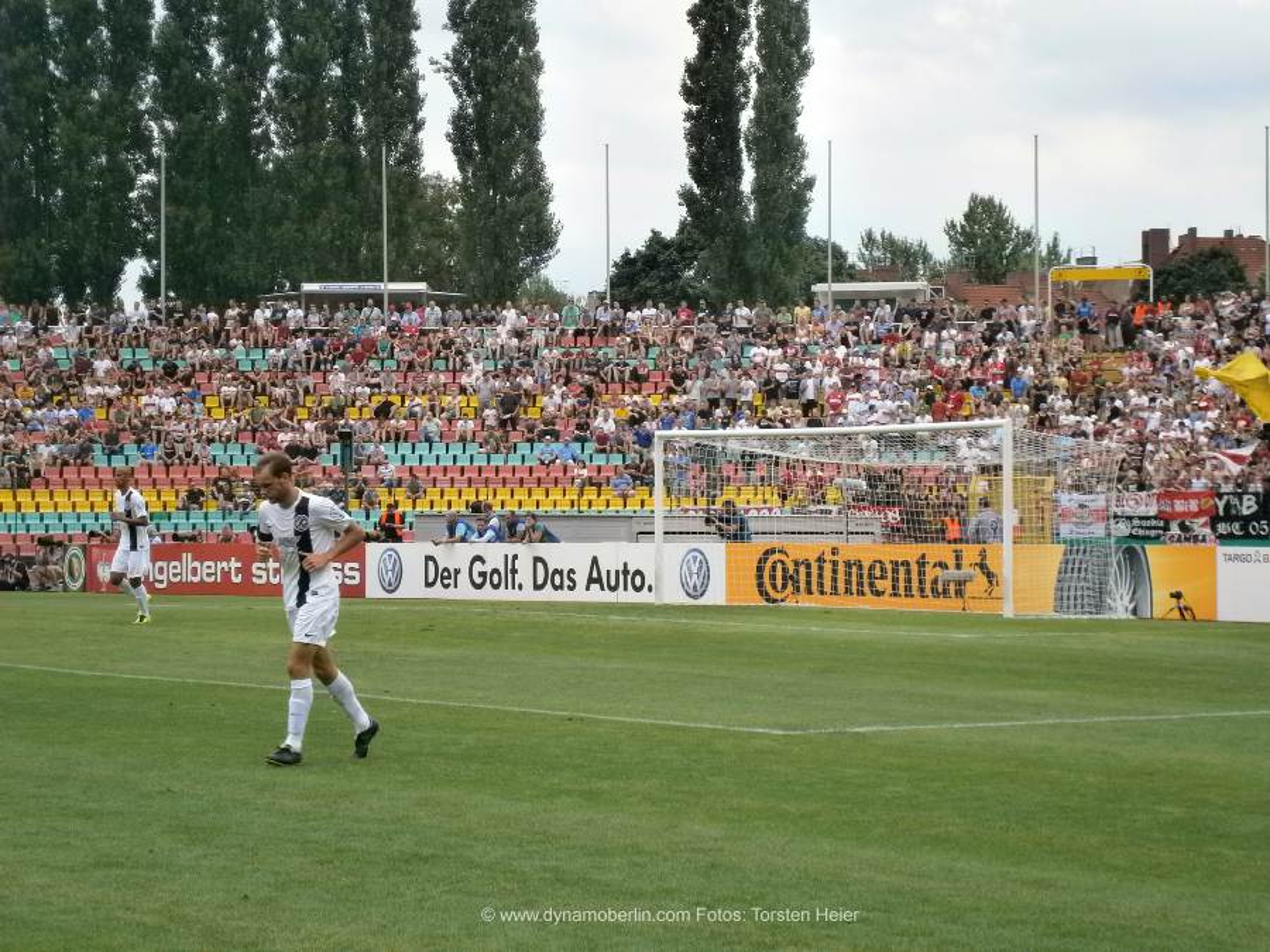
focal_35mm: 101
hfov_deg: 19.4
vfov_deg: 14.6
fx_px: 3706
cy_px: 476
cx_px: 635
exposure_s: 1/160
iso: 80
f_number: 5.4
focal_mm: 17.8
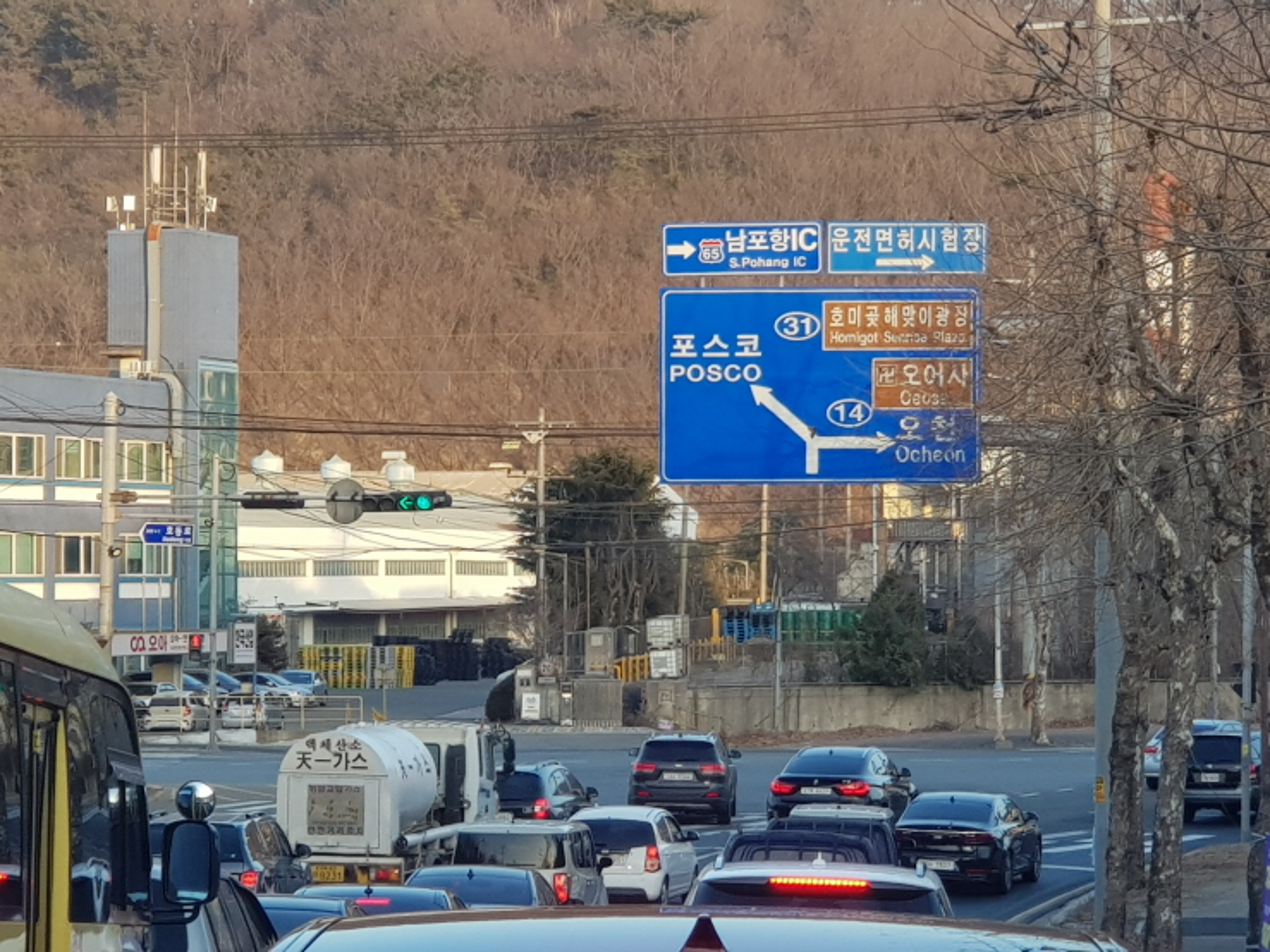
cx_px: 635
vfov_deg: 28.0
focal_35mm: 52
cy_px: 476
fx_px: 1907
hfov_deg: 36.8
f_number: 2.4
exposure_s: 1/39
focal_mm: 6
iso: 25
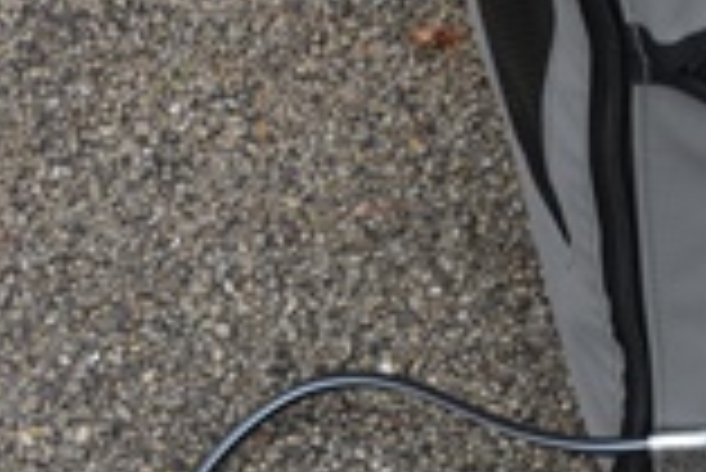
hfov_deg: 15.5
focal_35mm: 126
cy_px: -94
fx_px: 2473
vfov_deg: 10.7
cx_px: 913
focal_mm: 22
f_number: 5.6
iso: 200
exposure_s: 1/125
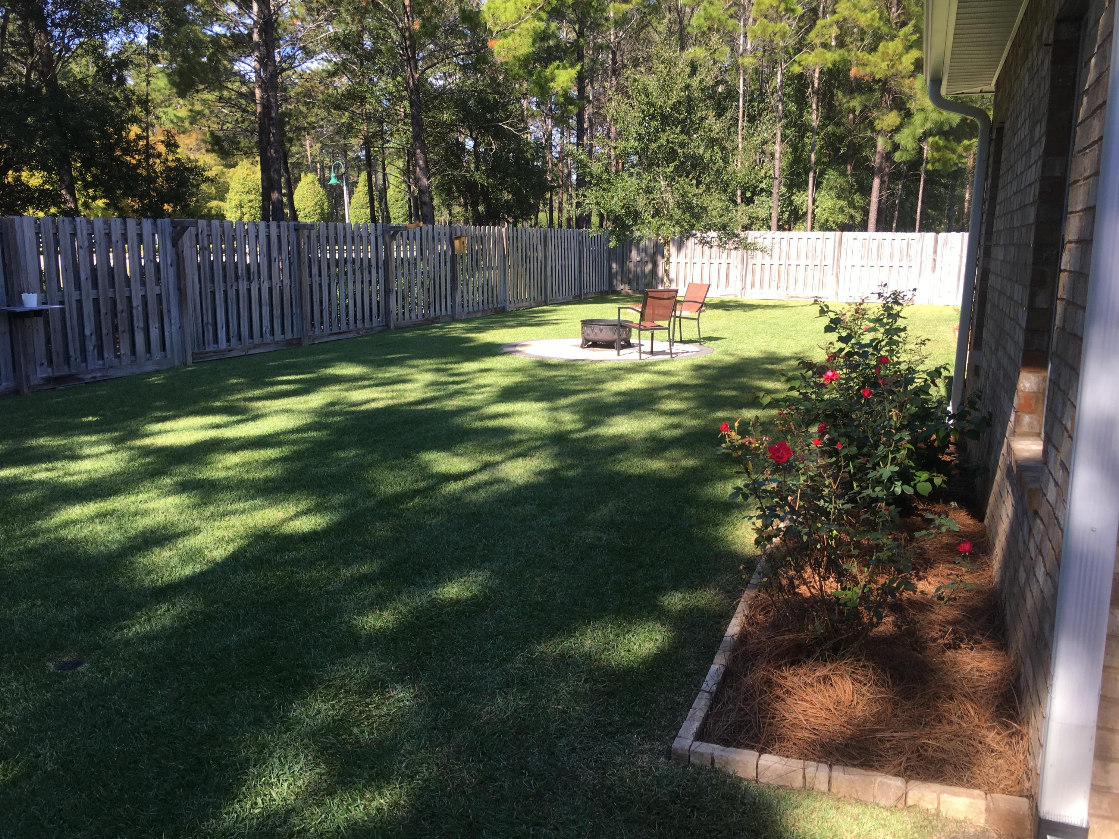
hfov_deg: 61.7
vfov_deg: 48.2
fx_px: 937
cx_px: 560
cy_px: 420
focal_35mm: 29
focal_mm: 4.15
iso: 25
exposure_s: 1/329
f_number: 2.2
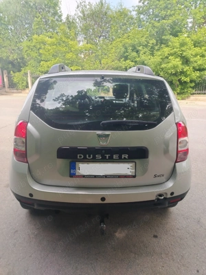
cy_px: 138
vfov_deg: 71.6
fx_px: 190
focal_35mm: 24
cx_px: 103
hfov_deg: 56.8
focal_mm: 5.25
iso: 123
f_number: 1.75
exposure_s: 1/120
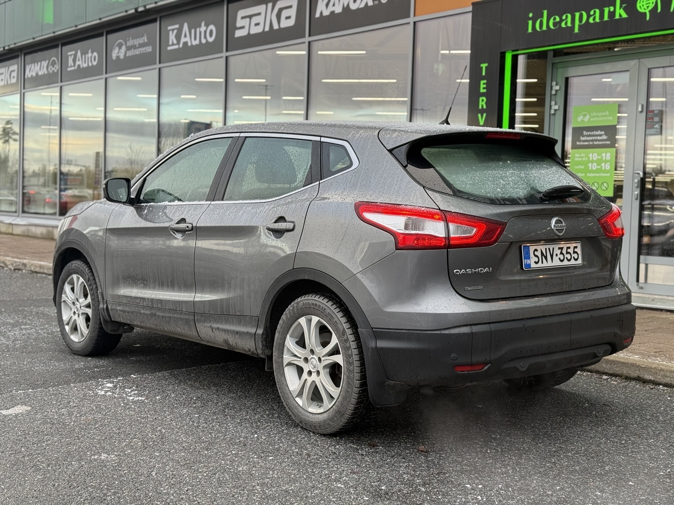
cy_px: 252
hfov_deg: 39.7
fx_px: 935
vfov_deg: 30.3
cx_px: 337
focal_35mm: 48
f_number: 1.78
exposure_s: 1/121
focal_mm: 6.76
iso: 50
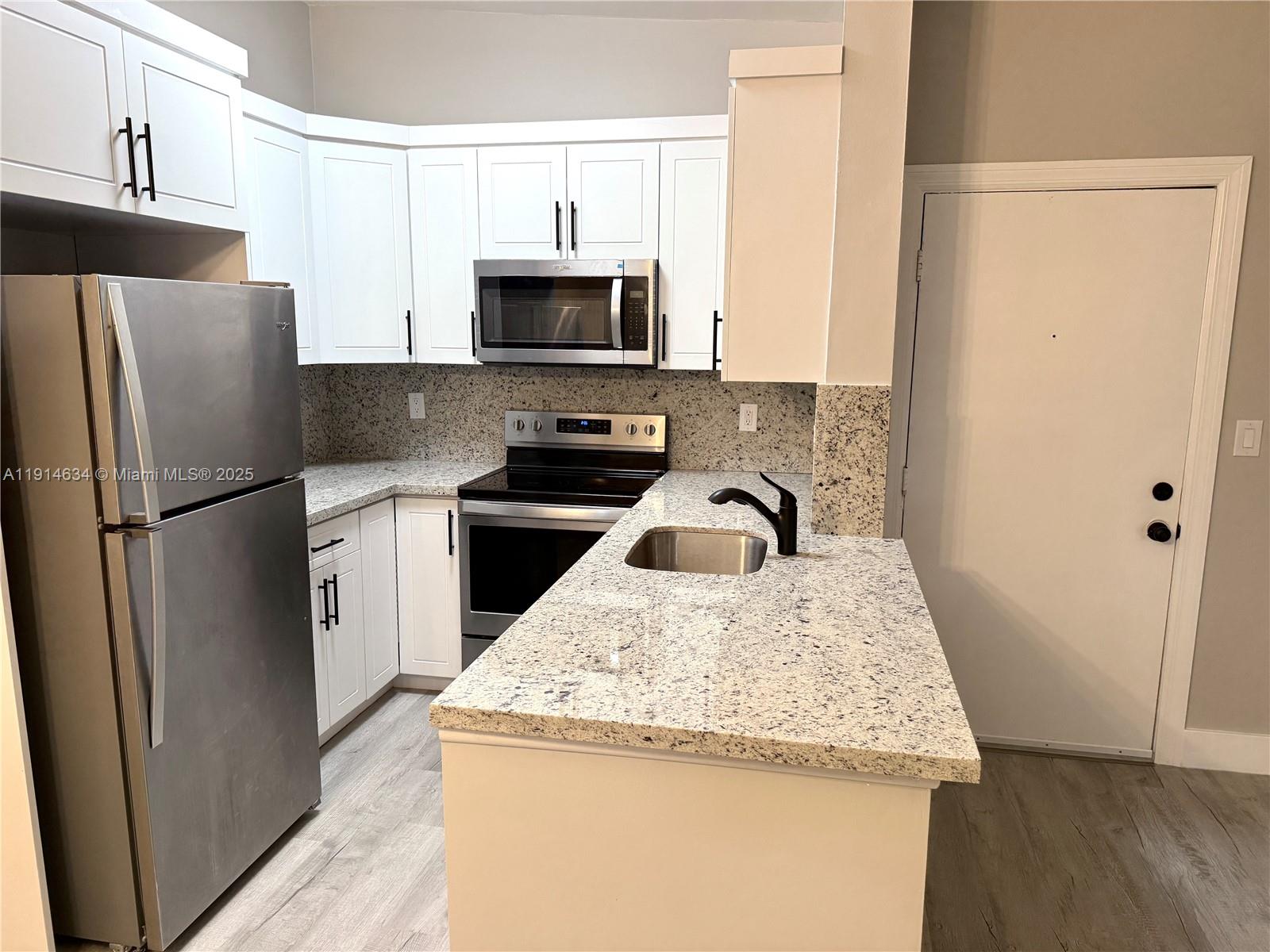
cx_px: 635
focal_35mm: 24
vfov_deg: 56.8
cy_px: 476
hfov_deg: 71.6
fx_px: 881
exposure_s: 1/120
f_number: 1.78
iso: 200
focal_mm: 6.76
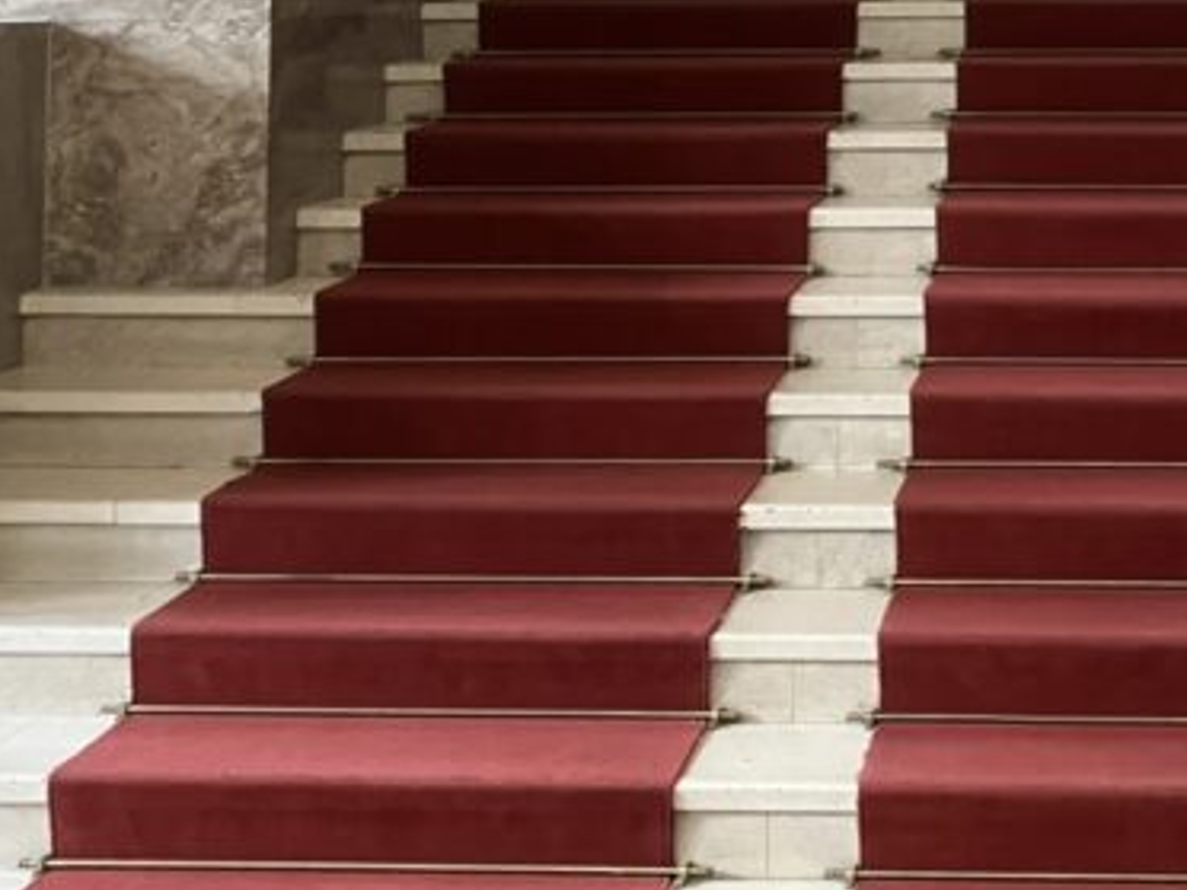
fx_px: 2640
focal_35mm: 77
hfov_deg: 24.8
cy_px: -159
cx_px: 986
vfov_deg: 18.2
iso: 160
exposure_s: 1/60
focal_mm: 3.99
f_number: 1.8
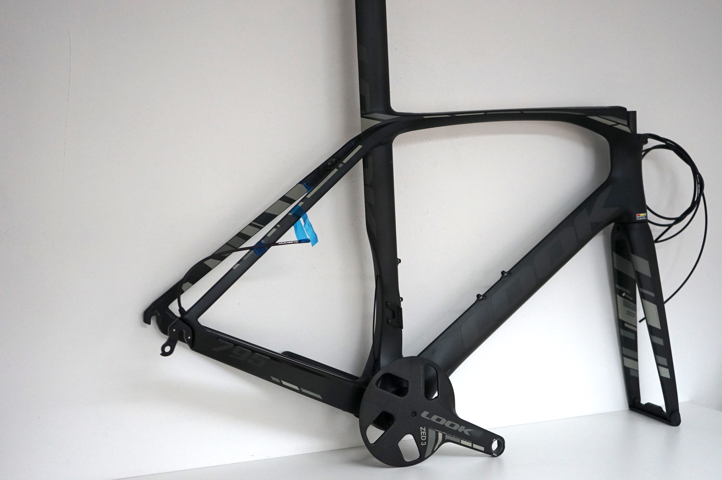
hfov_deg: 46.4
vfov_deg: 31.8
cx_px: 361
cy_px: 240
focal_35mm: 42
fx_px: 842
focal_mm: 42
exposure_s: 1/160
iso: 1600
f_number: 4.5
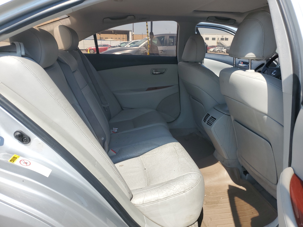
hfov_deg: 67.3
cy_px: 114
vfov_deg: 53.1
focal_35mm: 26
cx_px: 152
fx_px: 228
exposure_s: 1/1429
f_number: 1.5
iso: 50
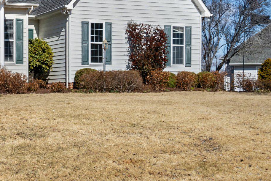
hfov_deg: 28.4
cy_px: 19
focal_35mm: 65
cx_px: -21
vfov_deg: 20.5
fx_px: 489
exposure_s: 1/800
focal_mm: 29
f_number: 13
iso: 250
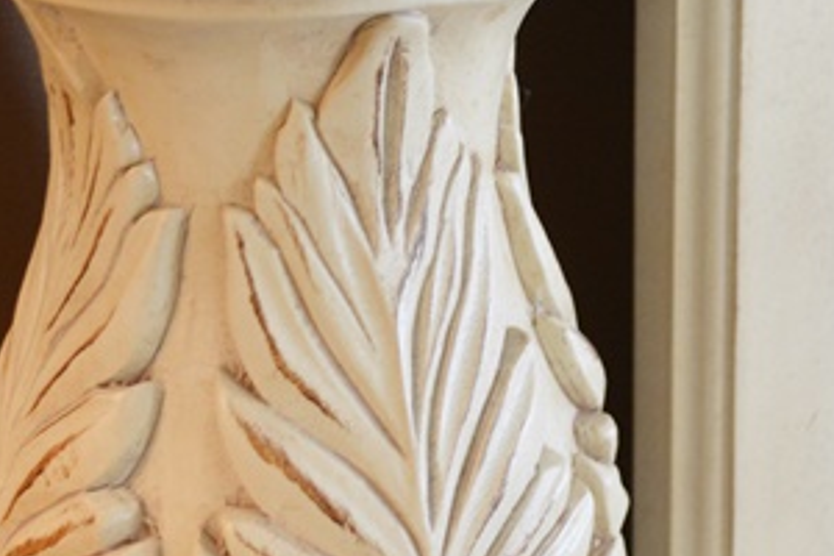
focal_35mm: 117
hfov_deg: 17.4
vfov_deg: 11.7
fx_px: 2710
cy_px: 375
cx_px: 603
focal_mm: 26
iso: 800
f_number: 4.2
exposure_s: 1/40
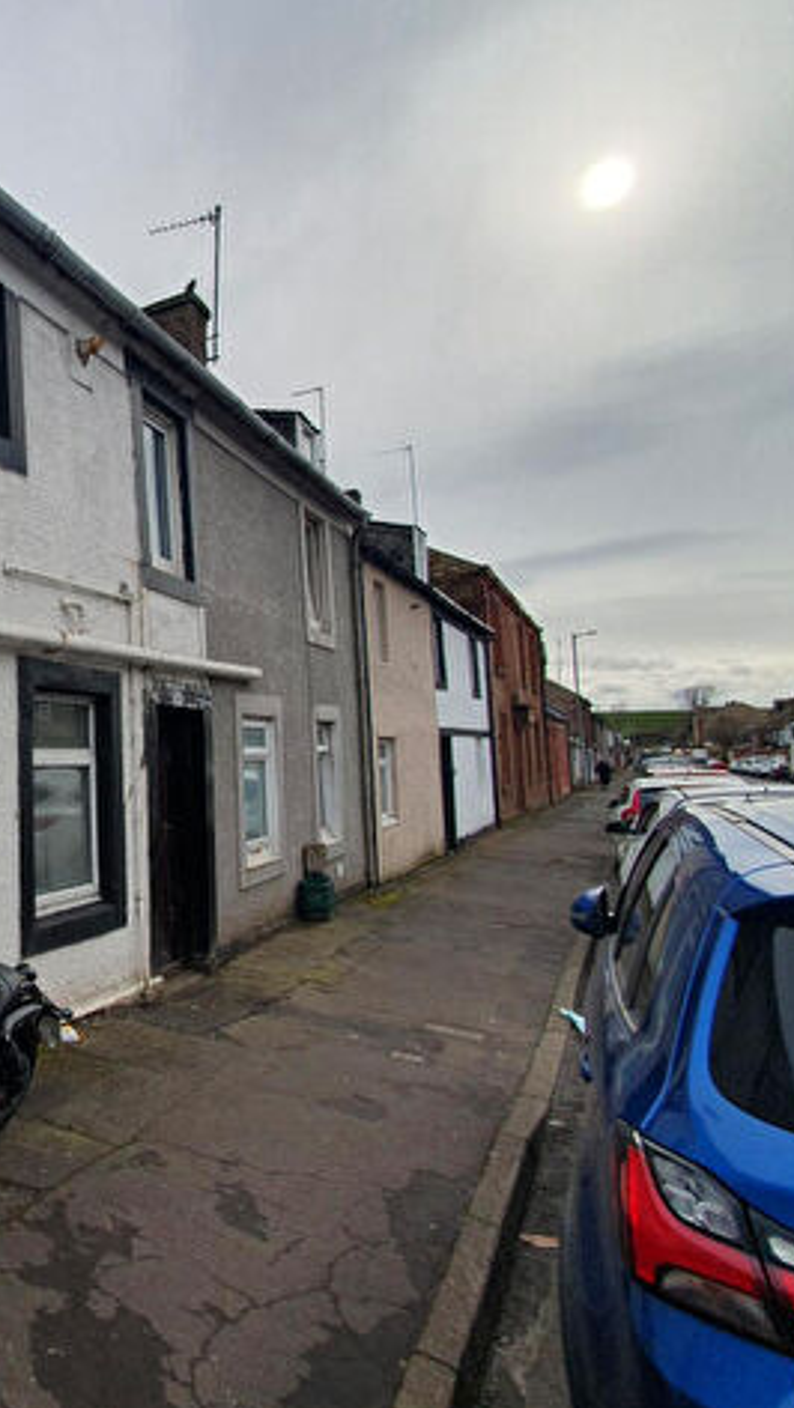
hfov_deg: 40.4
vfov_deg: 83.8
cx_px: -125
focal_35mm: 21
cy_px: 685
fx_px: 785
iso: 50
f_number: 2.2
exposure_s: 1/864
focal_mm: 1.8
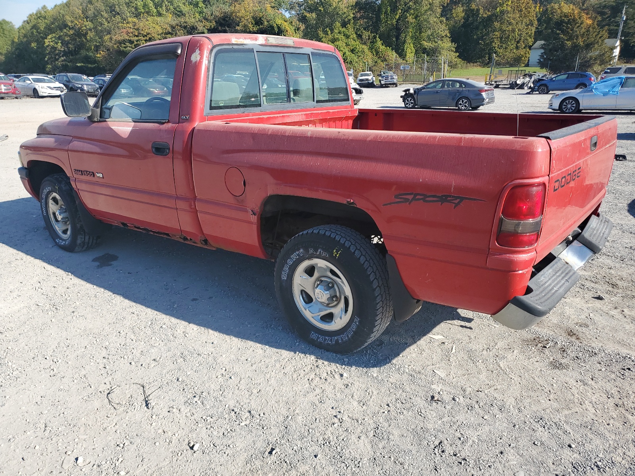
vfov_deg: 53.1
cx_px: 318
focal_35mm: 26
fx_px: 477
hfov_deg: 67.3
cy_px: 238
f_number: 1.5
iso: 50
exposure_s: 1/2000
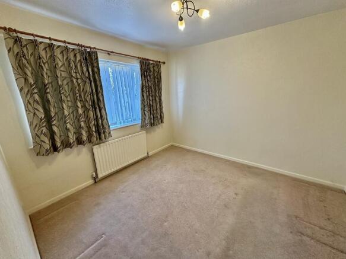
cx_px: 173
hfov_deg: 102.1
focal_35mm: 14
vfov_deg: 85.7
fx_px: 140
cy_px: 130
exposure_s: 1/100
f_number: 2.2
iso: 200
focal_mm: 2.22
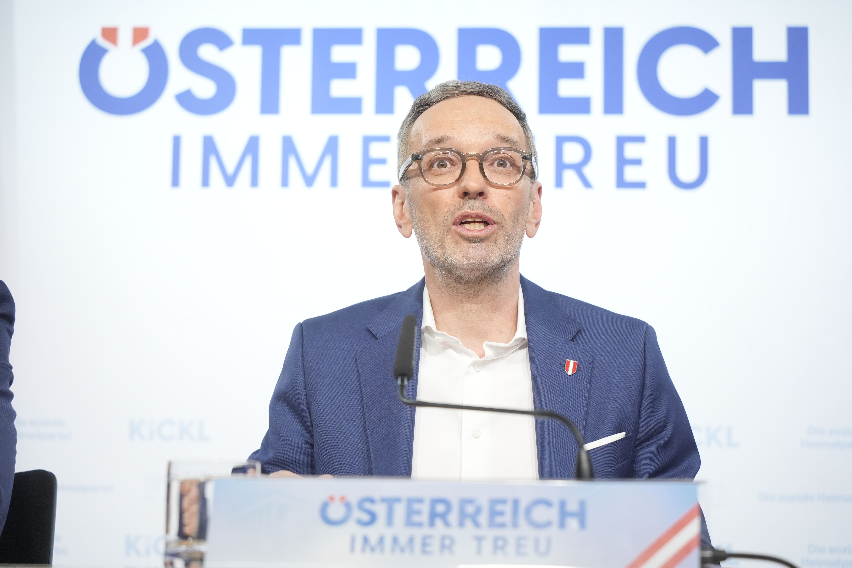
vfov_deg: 16.7
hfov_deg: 24.8
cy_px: 284
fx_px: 1941
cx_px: 426
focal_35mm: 82
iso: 1600
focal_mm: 82
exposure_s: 1/400
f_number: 4.5
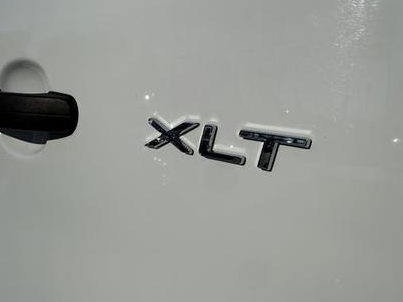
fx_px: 349
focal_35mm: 30
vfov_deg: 46.7
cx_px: 229
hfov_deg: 59.7
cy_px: 134
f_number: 2.2
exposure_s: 1/16667
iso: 50
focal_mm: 2.22
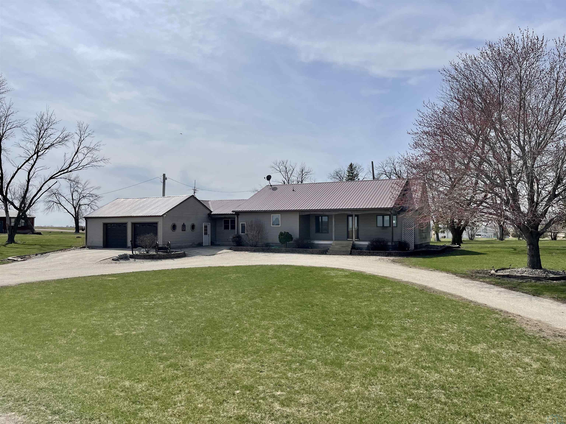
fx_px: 409
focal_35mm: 25
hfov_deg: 69.4
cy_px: 212
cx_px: 283
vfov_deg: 54.9
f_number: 1.6
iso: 32
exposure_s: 1/9174
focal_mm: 5.1
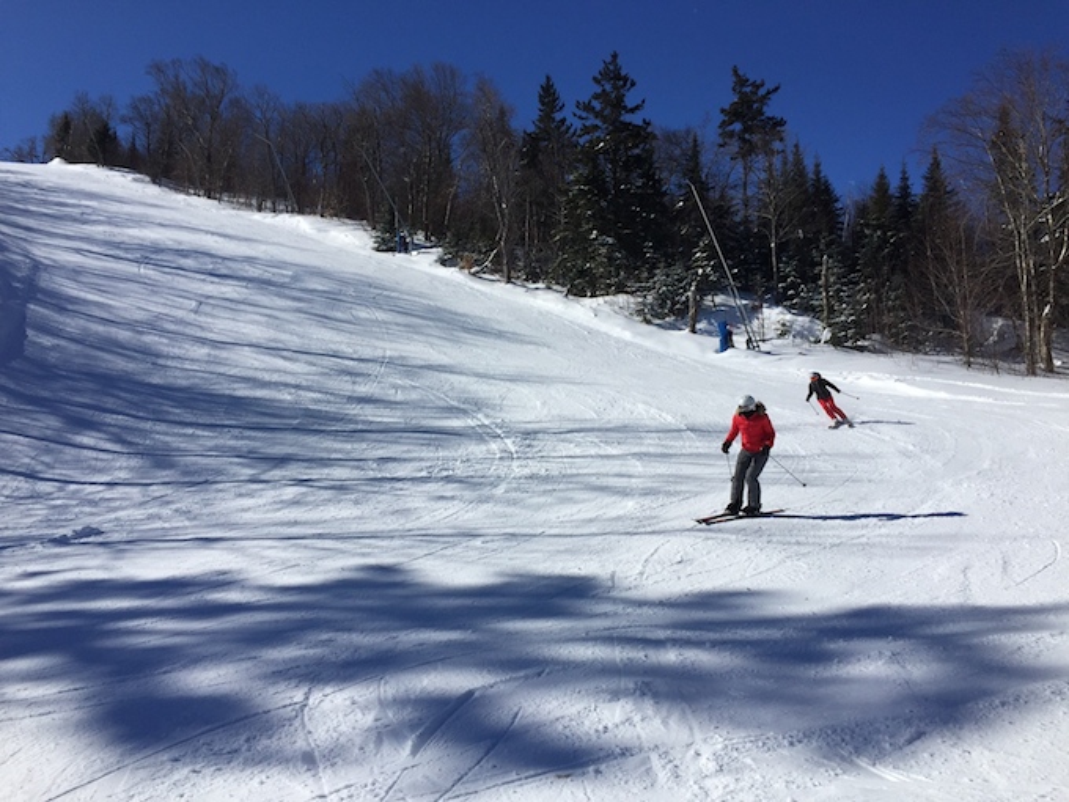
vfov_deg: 48.2
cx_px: 534
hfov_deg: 61.7
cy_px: 401
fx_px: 896
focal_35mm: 29
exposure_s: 1/4950
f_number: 2.2
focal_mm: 4.15
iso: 32
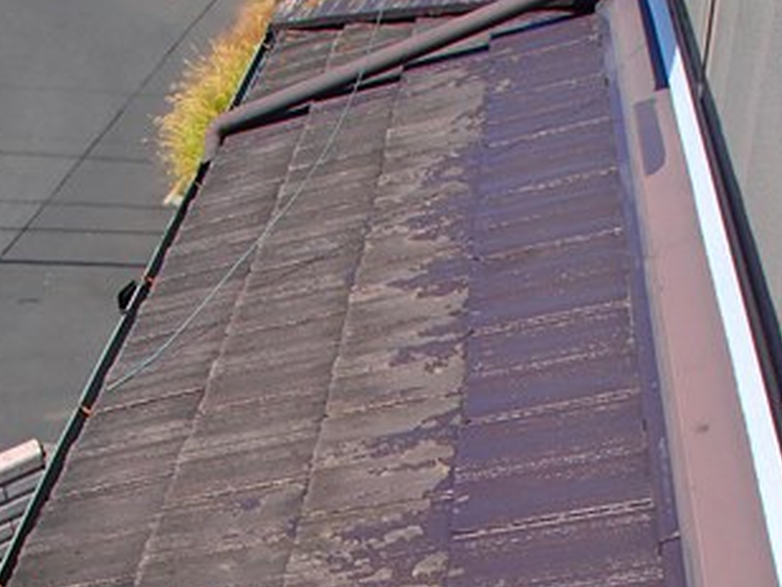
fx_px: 1311
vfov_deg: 24.5
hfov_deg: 33.2
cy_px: 539
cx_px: 407
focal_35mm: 58
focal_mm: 5
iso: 100
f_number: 3.9
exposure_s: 1/640
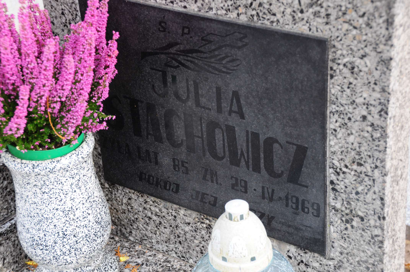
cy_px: 136
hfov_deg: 27.0
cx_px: 205
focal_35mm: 75
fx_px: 853
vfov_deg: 18.1
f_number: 7.1
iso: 500
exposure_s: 1/100
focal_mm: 50
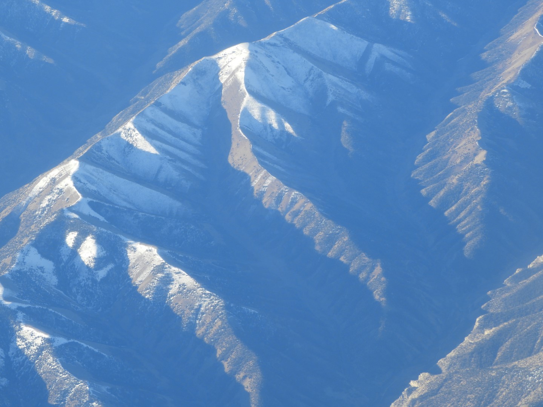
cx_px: 272
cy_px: 204
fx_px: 2667
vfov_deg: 8.7
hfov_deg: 11.6
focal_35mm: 170
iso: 100
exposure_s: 1/200
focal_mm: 30.5
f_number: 5.2
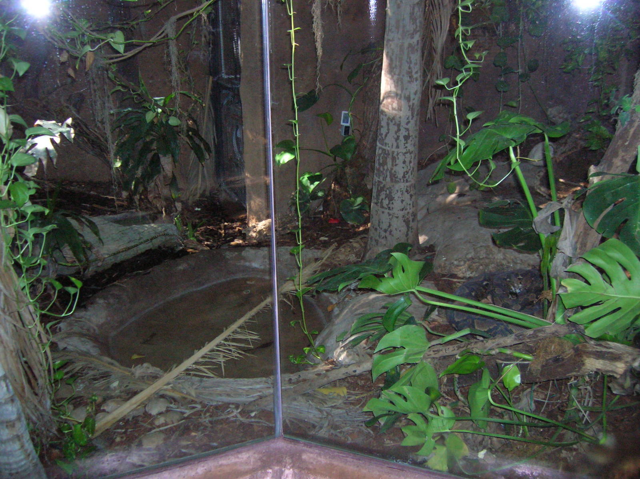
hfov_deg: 54.0
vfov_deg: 41.7
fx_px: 628
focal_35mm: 34
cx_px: 320
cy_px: 240
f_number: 2.9
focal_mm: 5.7
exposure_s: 1/60.1
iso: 200
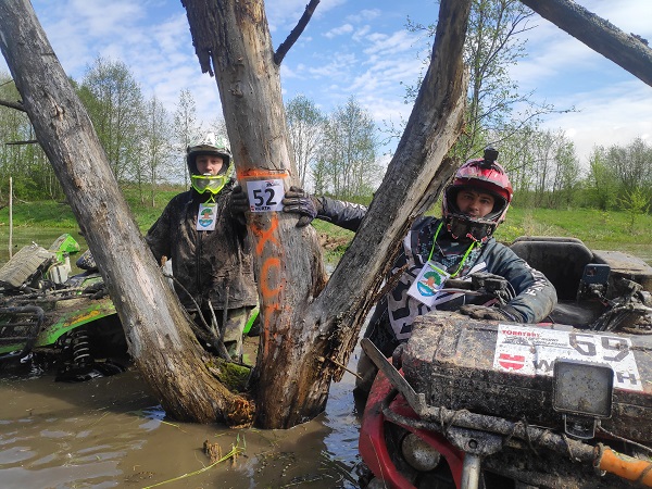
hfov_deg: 81.7
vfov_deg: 66.0
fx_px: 377
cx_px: 326
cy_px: 244
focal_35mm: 20
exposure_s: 1/1738
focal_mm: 3.94
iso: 100
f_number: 1.9
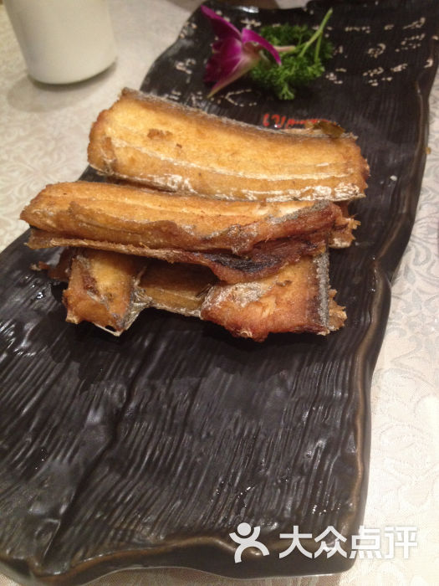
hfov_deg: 40.7
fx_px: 592
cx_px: 220
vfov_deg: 52.6
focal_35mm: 35
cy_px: 293
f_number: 2.4
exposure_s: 1/20
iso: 250
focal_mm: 4.28
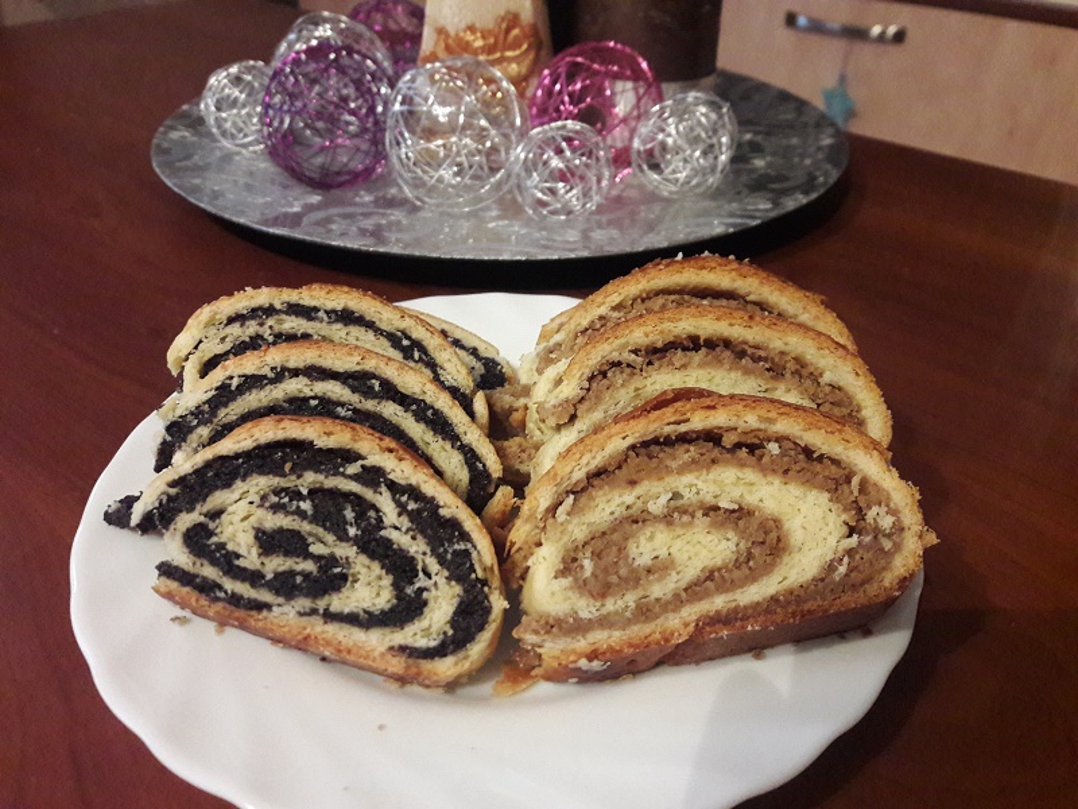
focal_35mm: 28
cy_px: 404
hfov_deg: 63.4
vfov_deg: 49.7
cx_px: 539
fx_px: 872
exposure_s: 1/17
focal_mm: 3.7
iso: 400
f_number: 1.9
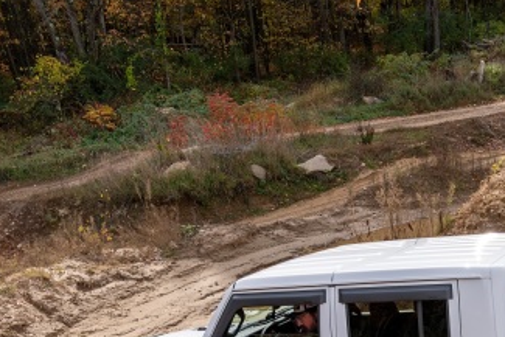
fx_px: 828
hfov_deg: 32.0
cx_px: 468
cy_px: 384
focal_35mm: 59
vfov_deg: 21.6
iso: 50
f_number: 8
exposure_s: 1/125
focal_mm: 24
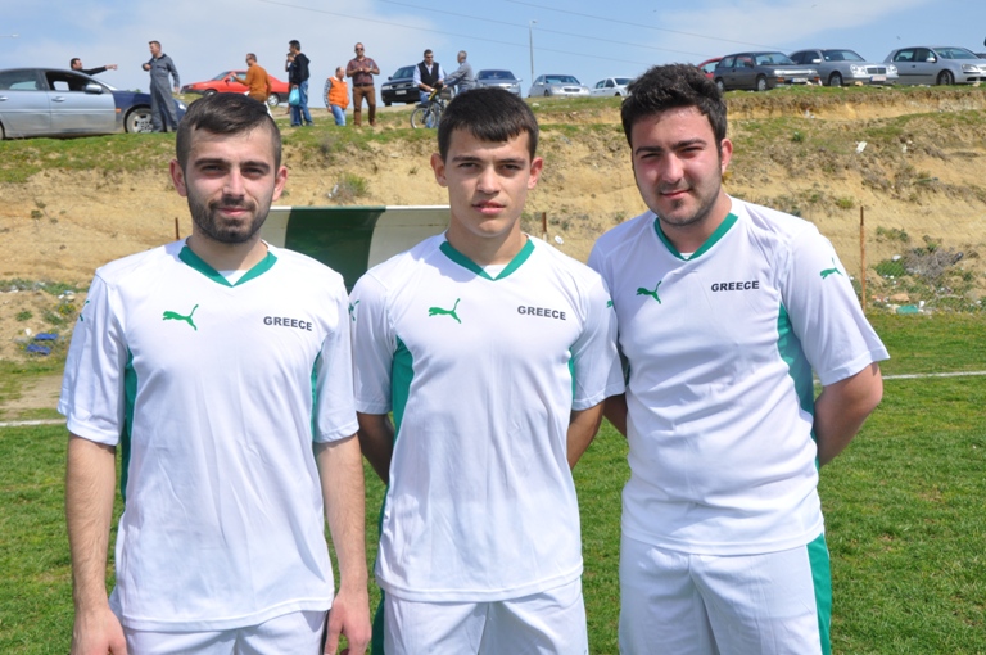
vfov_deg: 31.8
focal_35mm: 42
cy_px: 328
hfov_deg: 46.5
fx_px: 1149
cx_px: 493
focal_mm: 28
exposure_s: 1/200
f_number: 14
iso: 200
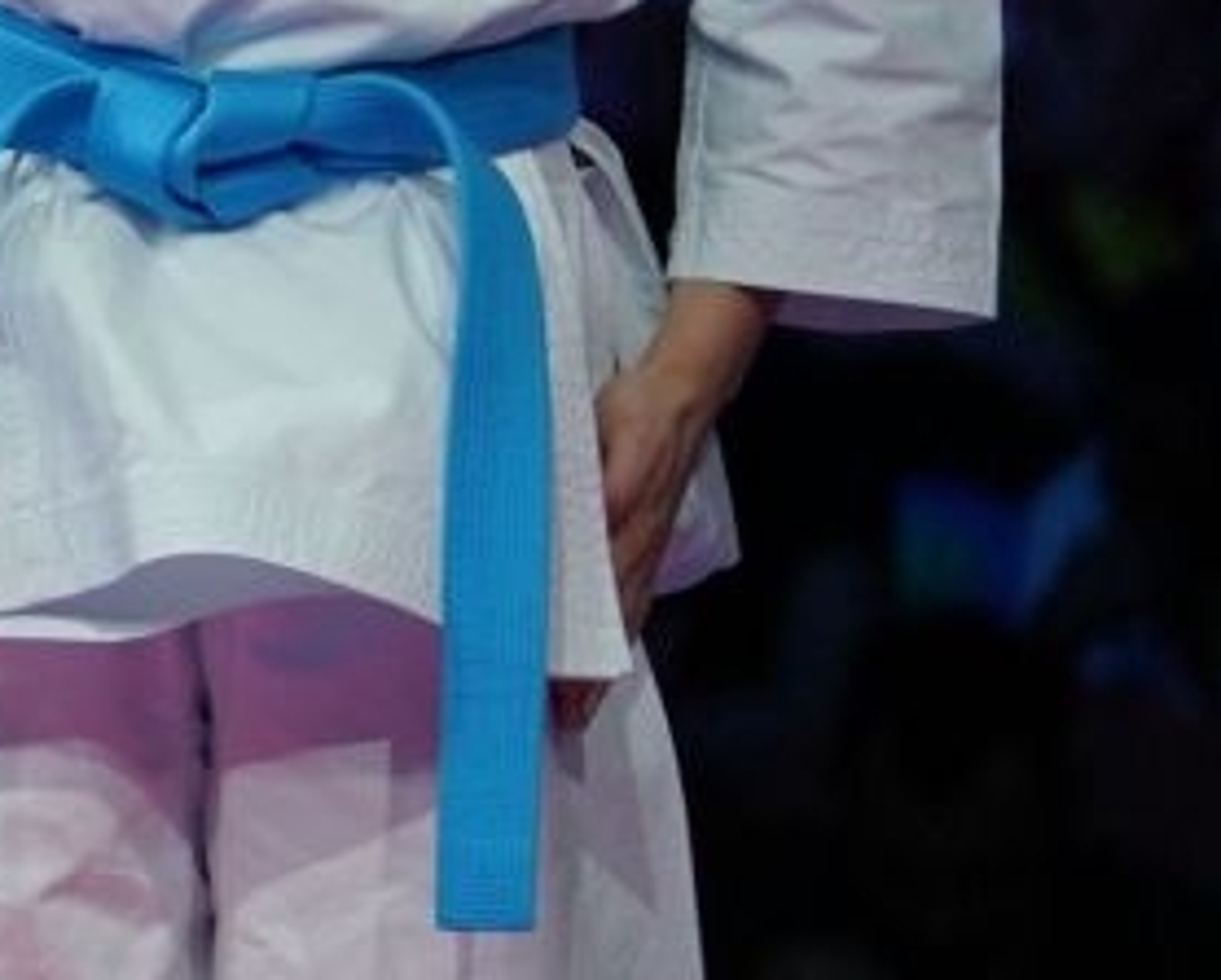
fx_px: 36211
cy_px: 207
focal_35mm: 1001
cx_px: -2578
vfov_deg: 1.5
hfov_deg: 1.9
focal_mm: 165
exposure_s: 1/500
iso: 500
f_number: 2.8
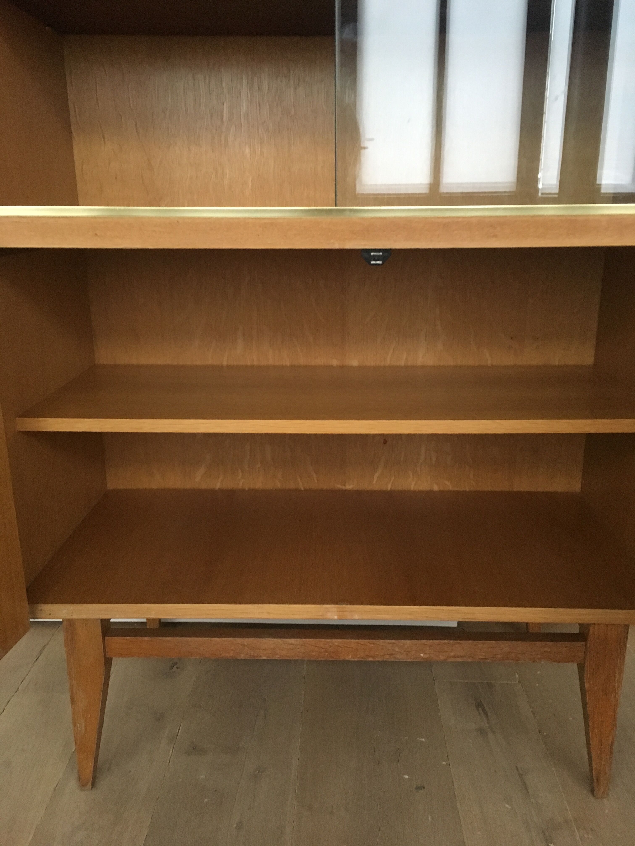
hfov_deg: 48.2
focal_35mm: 29
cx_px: 318
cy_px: 423
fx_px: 709
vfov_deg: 61.7
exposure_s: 1/25
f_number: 2.2
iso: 200
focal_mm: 4.15
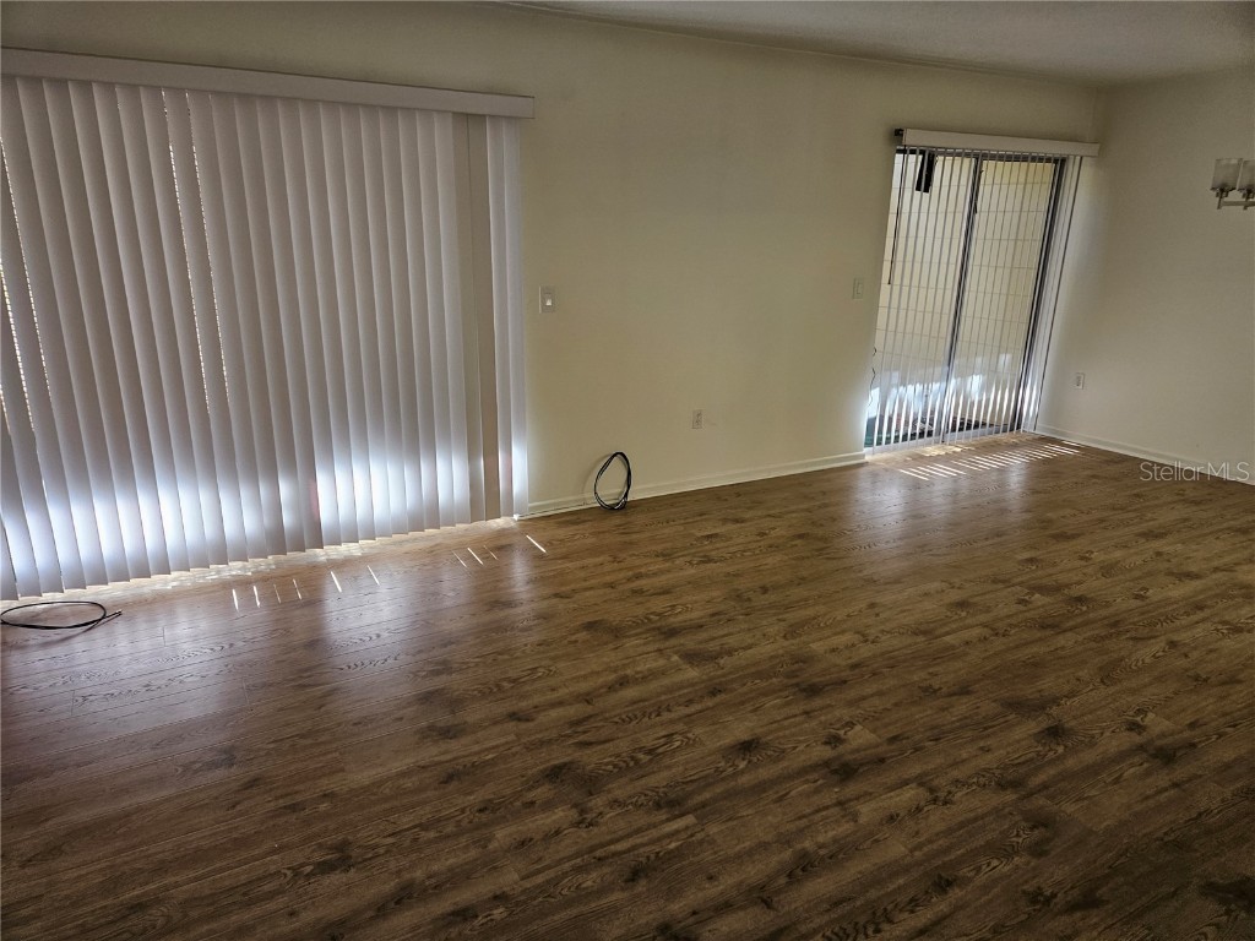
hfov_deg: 73.9
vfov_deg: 58.9
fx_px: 834
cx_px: 628
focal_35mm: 23
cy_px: 470
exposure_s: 1/120
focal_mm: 5.4
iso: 160
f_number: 1.8
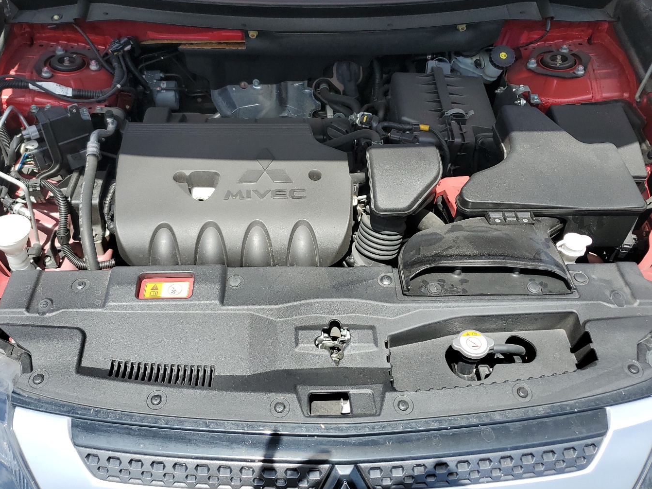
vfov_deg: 45.4
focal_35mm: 31
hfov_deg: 58.3
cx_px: 310
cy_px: 219
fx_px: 584
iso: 50
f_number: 1.5
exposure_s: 1/1667
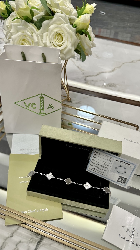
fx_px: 178
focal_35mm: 27
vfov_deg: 69.9
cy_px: 128
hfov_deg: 42.9
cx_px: 71
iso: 125
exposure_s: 1/100
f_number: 1.78
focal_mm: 6.86
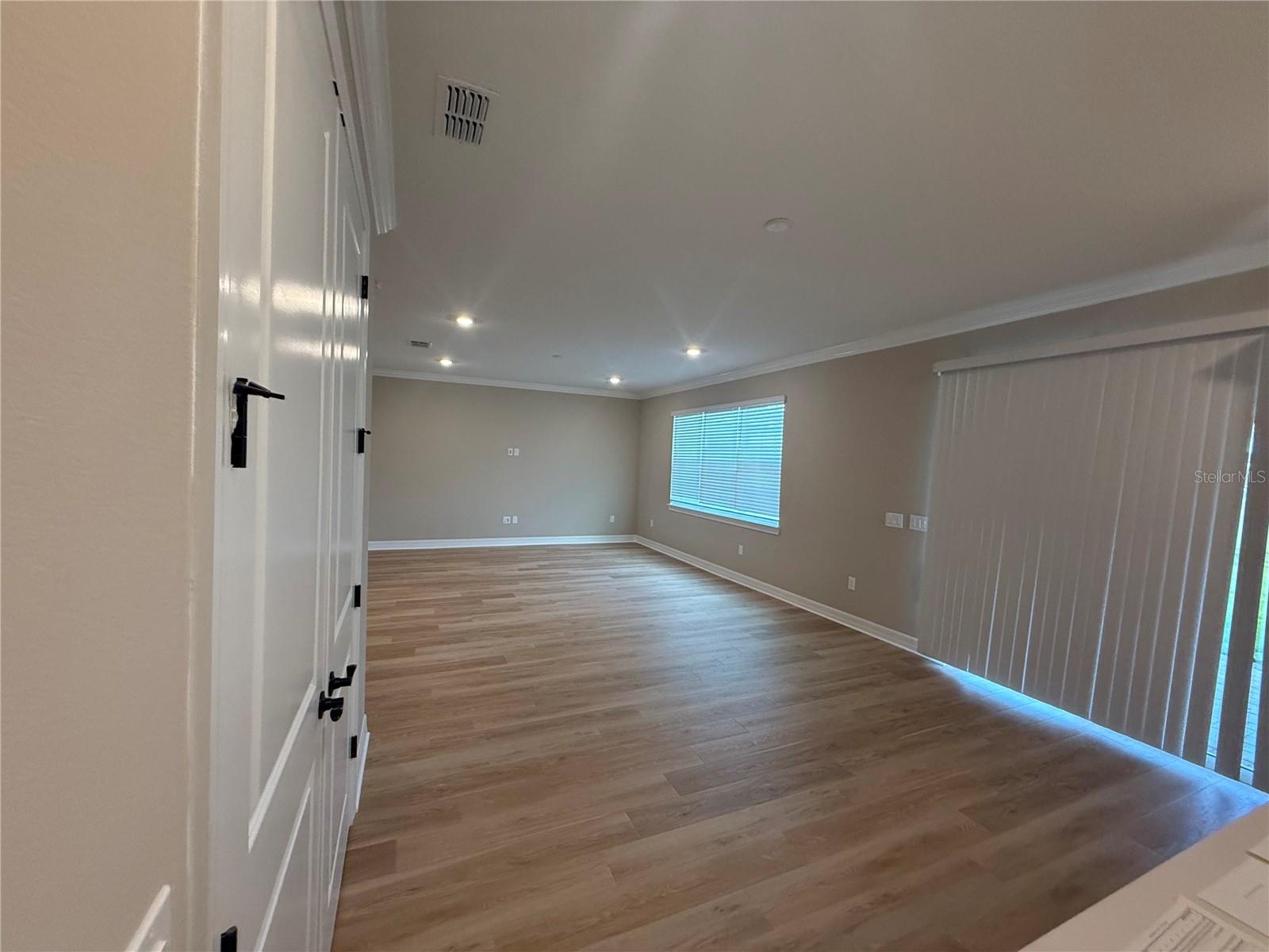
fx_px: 513
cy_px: 476
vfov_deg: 85.7
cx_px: 634
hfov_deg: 102.1
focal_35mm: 14
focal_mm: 2.22
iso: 320
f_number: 2.2
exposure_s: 1/120
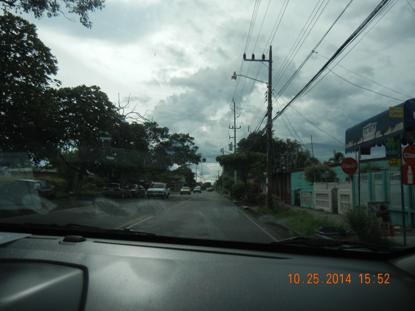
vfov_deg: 46.8
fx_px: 360
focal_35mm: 30
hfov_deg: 60.0
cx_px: 208
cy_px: 156
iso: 160
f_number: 7
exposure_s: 1/624
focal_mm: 5.4
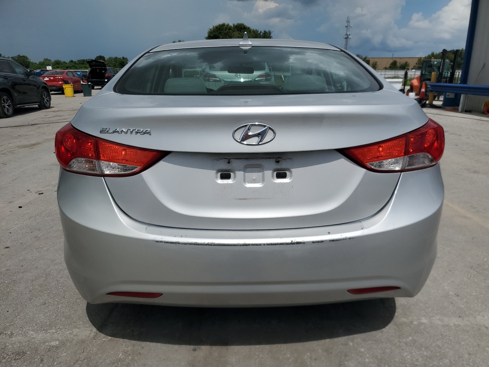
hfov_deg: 67.3
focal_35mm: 26
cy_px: 184
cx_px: 244
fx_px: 367
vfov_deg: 53.1
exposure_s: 1/10000
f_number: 1.5
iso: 51
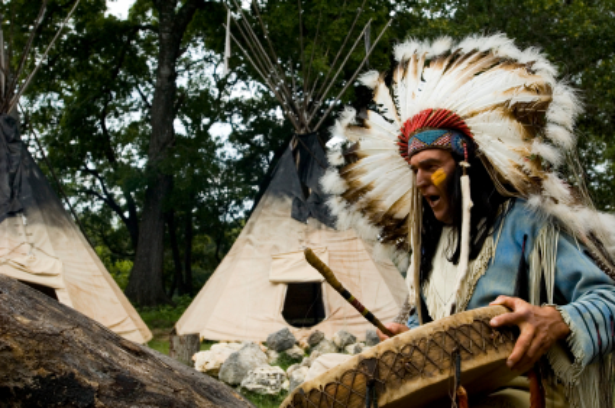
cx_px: 308
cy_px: 204
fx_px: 819
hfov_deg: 41.2
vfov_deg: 28.0
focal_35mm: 48
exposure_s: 1/750
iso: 400
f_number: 6.7
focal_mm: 32
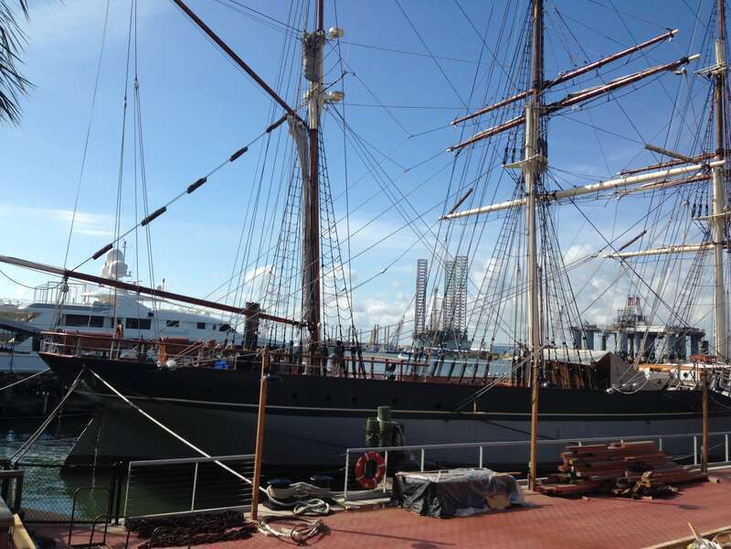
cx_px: 366
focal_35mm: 33
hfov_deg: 55.4
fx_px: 697
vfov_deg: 42.9
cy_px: 274
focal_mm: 4.12
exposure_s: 1/2088
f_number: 2.4
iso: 50
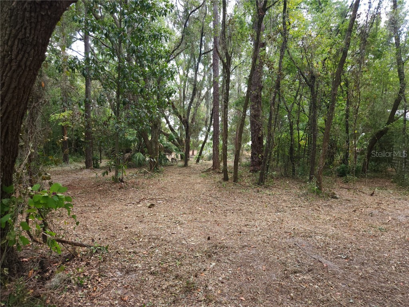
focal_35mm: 23
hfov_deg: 73.9
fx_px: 272
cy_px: 154
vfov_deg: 58.9
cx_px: 204
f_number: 1.8
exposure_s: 1/120
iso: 50
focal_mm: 5.4
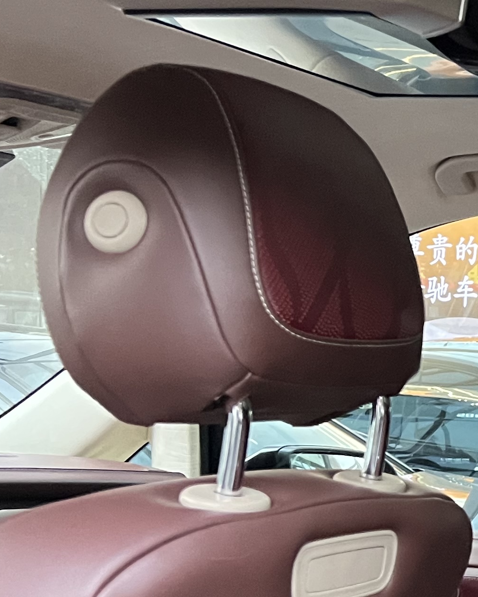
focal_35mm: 81
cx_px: 931
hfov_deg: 15.5
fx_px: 1432
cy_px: 457
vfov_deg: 23.3
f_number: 1.5
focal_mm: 5.7
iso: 500
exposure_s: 1/47
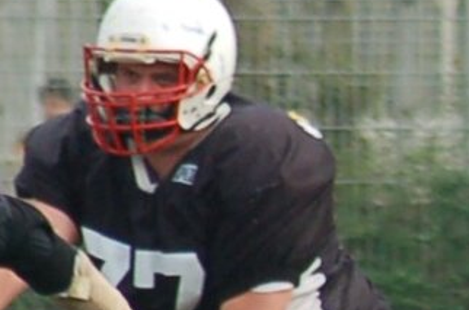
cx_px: 1334
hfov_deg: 1.5
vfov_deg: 1.0
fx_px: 17978
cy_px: 365
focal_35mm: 1383
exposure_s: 1/640
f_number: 4.5
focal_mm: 135
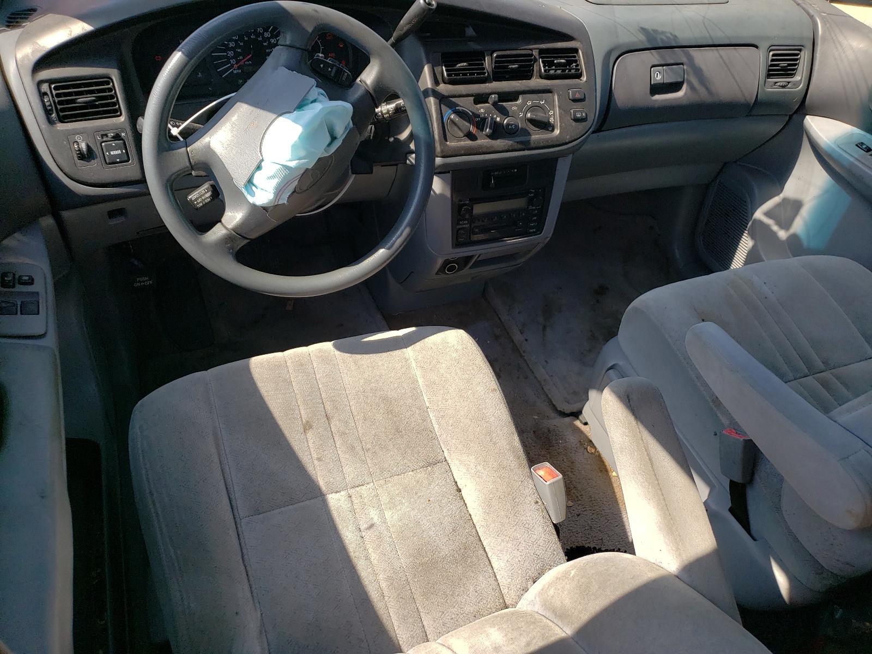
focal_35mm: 26
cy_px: 327
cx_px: 436
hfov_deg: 67.3
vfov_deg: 53.1
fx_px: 655
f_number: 1.5
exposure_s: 1/1000
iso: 50
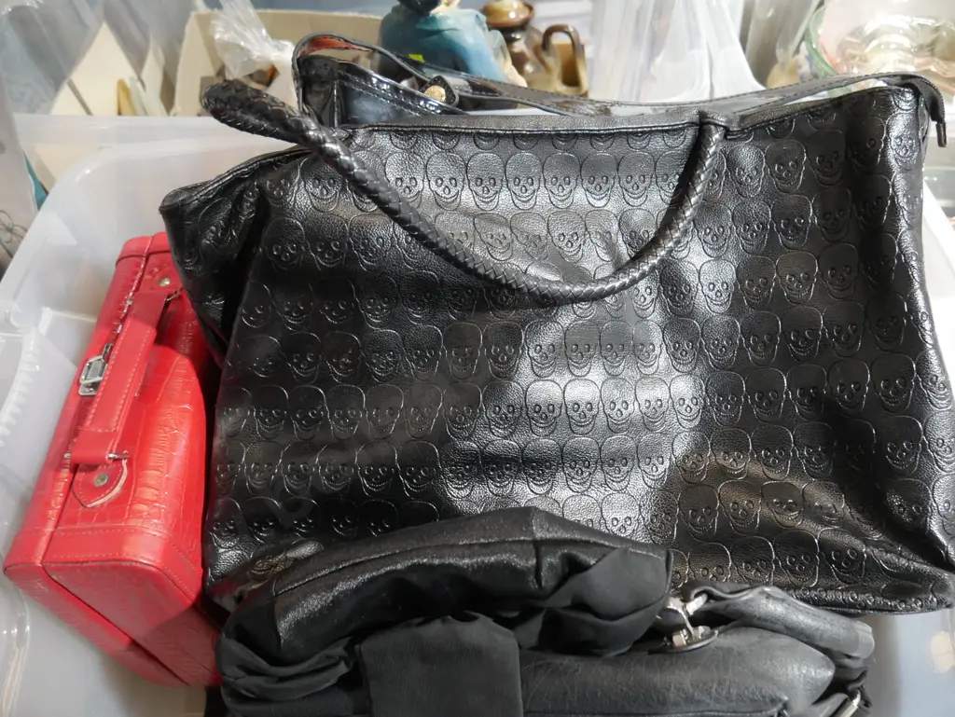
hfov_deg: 59.9
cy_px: 358
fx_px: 828
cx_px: 478
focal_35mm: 30
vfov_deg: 46.8
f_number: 3.6
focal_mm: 15
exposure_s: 1/60
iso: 1600
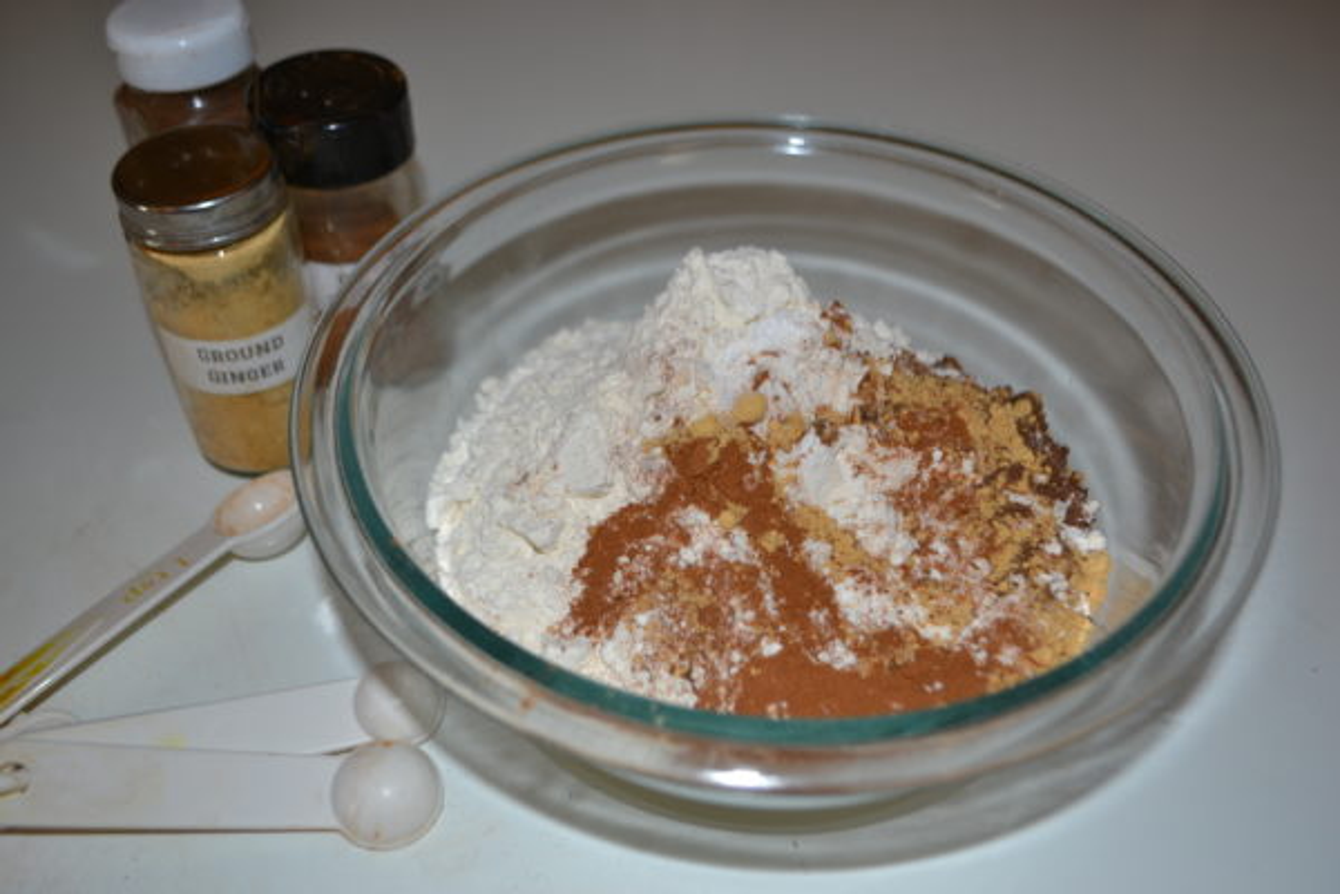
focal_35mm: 33
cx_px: 670
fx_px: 1228
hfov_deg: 57.2
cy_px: 447
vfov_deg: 40.0
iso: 200
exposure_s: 1/60
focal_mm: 22
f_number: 4
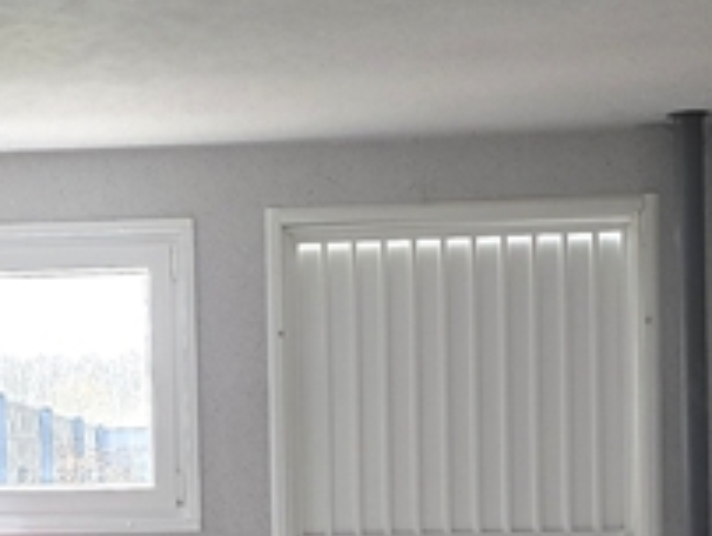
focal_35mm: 91
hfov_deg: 21.2
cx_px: 106
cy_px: 529
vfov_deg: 16.0
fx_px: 1874
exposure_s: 1/100
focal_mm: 6.3
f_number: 1.7
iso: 400
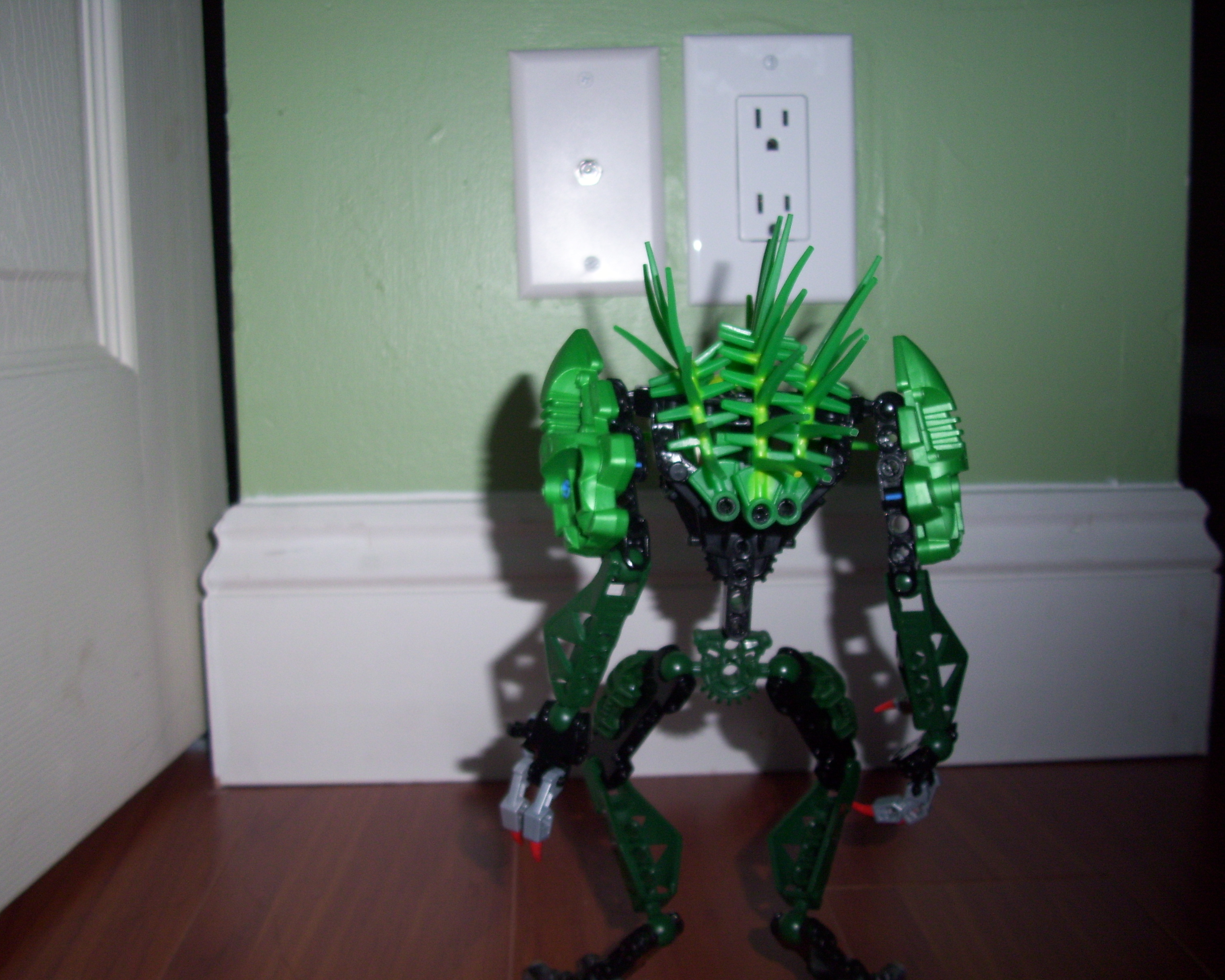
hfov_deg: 50.3
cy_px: 496
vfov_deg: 41.2
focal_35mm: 36
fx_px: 1305
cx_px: 615
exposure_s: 1/40
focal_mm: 5.7
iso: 80
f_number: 2.9
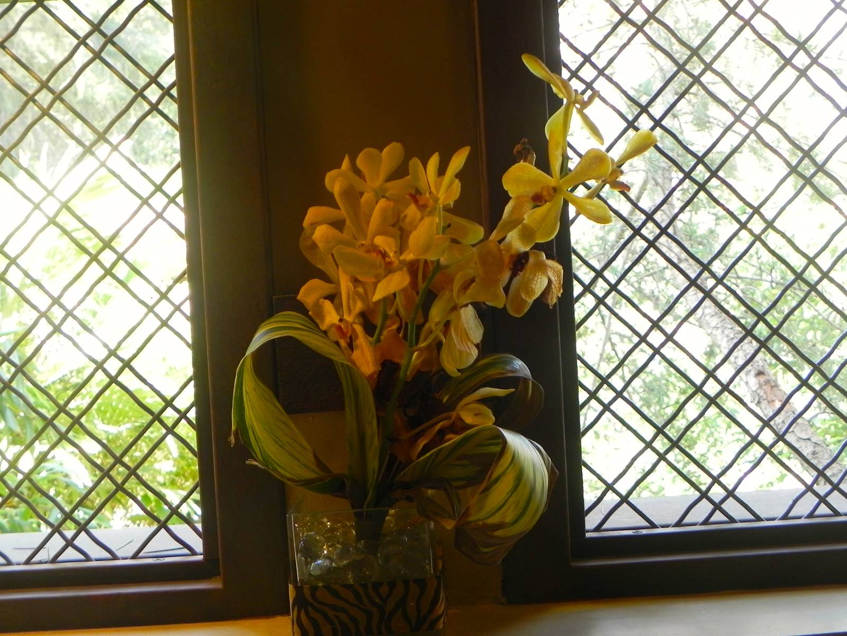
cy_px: 318
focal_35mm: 46
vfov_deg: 31.5
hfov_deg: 41.2
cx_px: 424
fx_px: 1126
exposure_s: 1/30
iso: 180
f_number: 3.2
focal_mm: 8.2
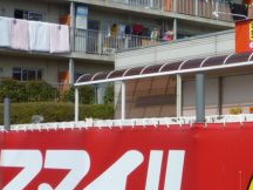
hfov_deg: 20.7
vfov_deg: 16.0
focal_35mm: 92
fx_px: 672
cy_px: 67
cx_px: 245
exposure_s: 1/800
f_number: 4.5
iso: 80
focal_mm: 4.4
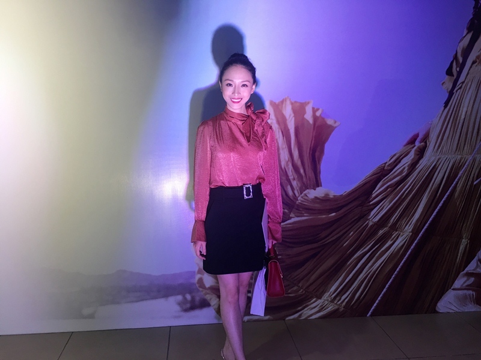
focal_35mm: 29
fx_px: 403
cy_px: 180
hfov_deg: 61.7
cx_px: 240
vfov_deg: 48.2
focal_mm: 4.15
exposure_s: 1/17
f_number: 2.2
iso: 32
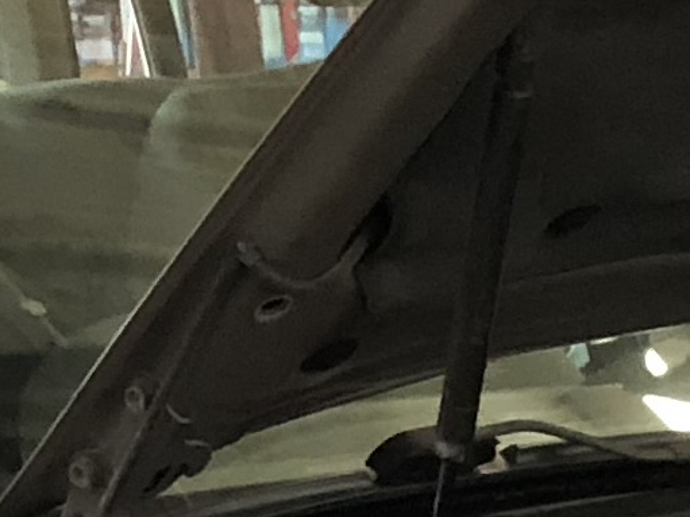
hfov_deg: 8.2
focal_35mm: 221
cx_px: 1642
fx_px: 4404
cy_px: 1026
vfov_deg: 6.5
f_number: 1.8
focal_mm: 3.99
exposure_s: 1/15
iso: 64
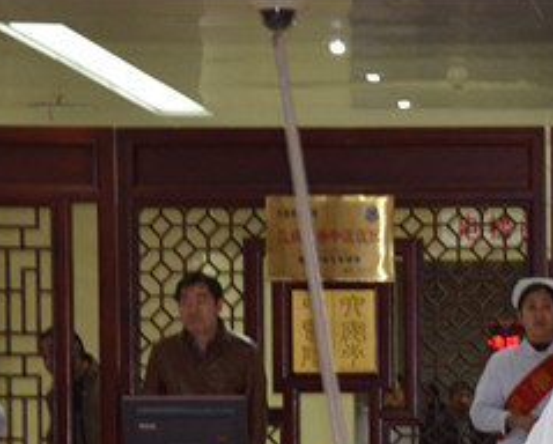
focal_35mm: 244
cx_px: 646
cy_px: 565
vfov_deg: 6.3
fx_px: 4000
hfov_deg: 7.8
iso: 800
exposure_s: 1/60
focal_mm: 52
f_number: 5
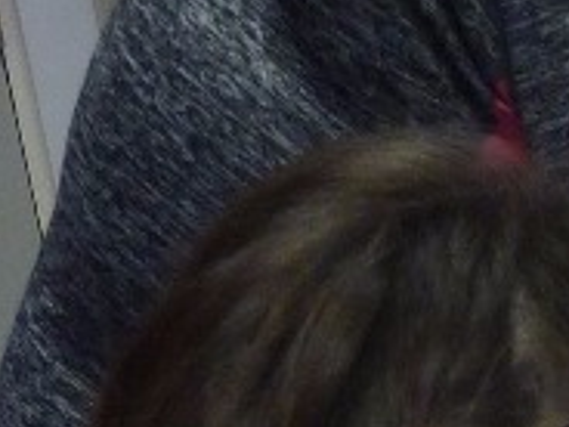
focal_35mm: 188
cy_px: 1587
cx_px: 1178
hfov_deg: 9.7
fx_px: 3090
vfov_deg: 6.6
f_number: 3.5
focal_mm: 5.3
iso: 200
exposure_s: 1/30
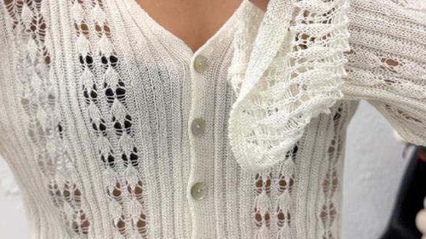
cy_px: 53
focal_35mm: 62
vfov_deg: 19.2
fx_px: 700
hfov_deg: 33.8
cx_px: 194
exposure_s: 1/100
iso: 64
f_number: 1.78
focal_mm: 6.76
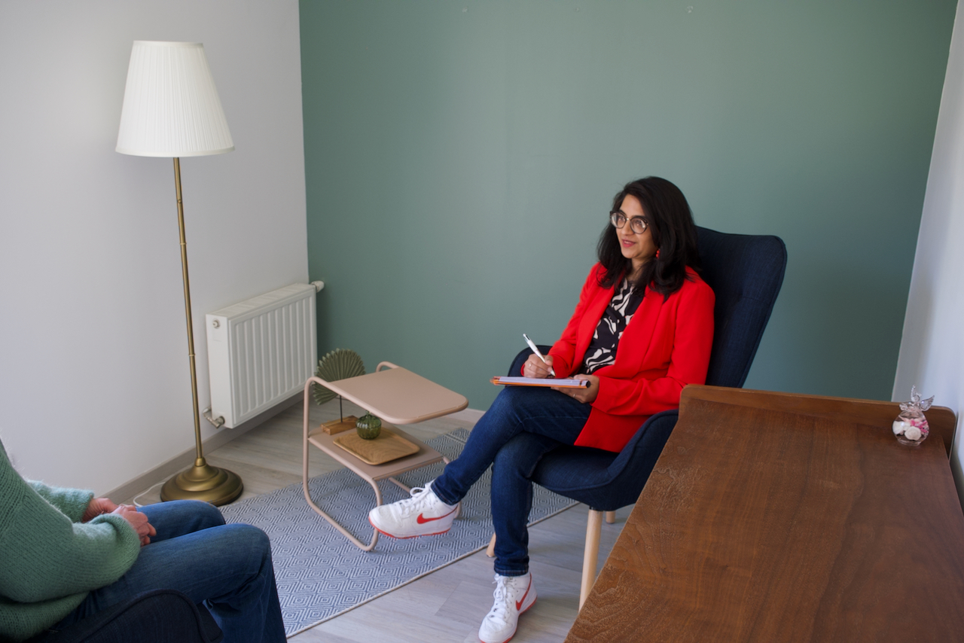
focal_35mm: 30
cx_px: 482
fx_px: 803
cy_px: 322
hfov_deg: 61.9
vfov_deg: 43.6
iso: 500
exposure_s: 1/28
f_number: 5
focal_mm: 20.2
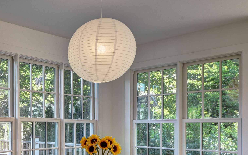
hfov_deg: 40.8
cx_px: 12
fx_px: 297
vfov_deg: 28.5
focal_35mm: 44
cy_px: 126
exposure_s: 1/10
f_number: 11
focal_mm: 20
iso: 200
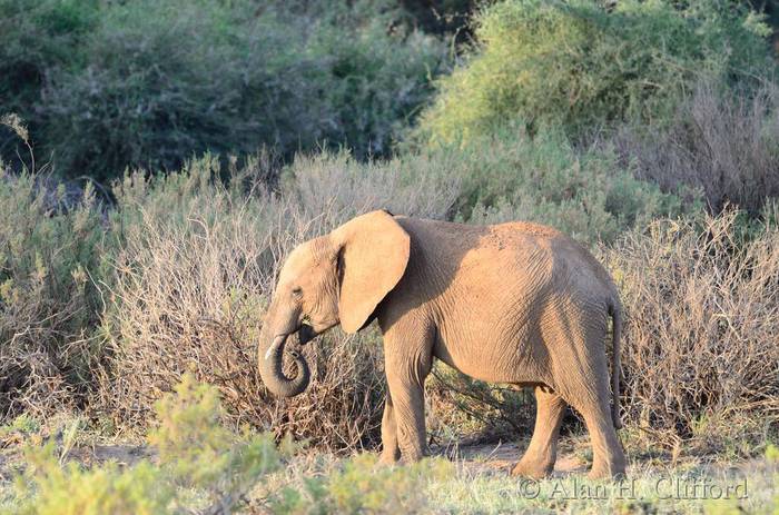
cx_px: 390
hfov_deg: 6.0
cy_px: 258
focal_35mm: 345
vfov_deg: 4.0
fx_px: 7447
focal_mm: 230
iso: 1250
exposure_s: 1/500
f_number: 5.3
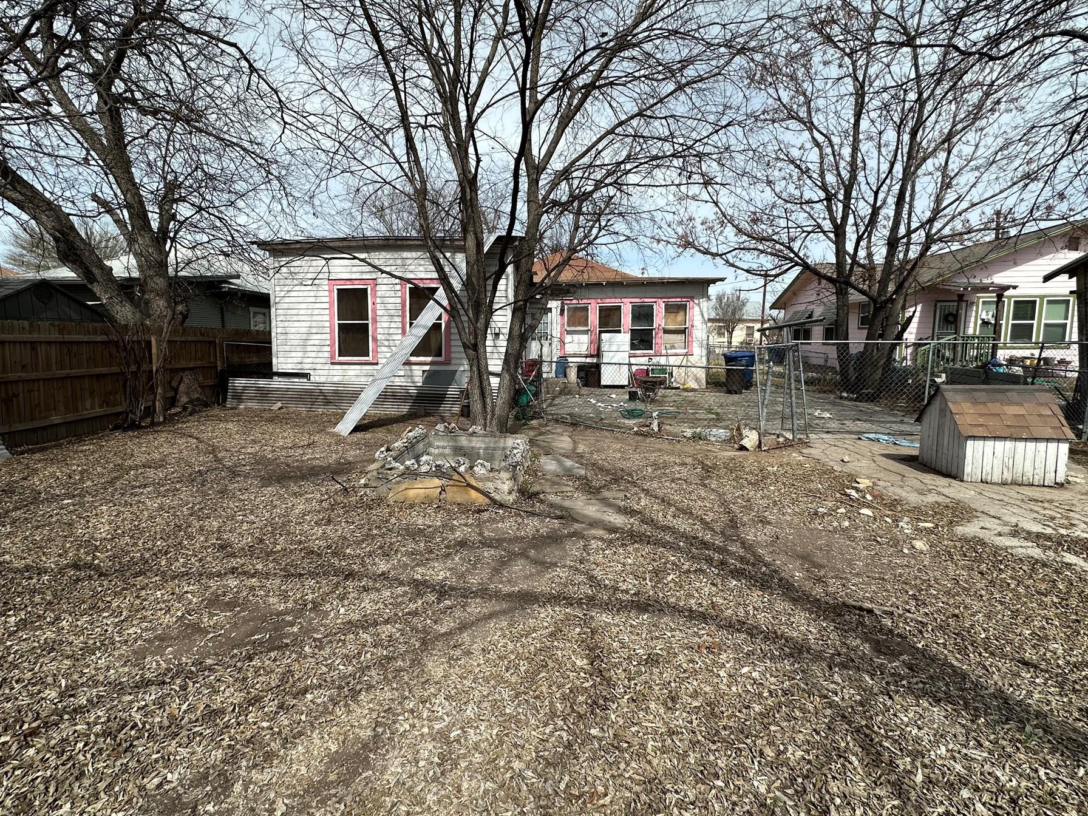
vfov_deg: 78.0
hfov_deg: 94.4
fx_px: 503
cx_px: 509
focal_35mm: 16
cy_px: 386
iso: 50
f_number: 2.2
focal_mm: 2.22
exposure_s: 1/2053
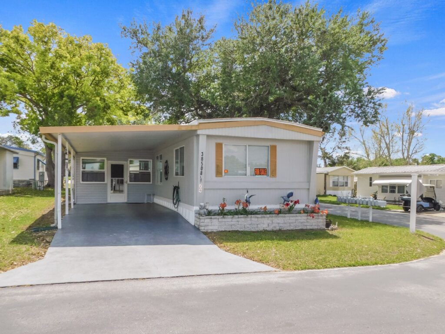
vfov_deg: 54.9
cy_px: 167
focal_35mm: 25
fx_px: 321
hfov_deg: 69.4
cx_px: 222
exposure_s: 1/1250
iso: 125
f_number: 3.1
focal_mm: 4.5
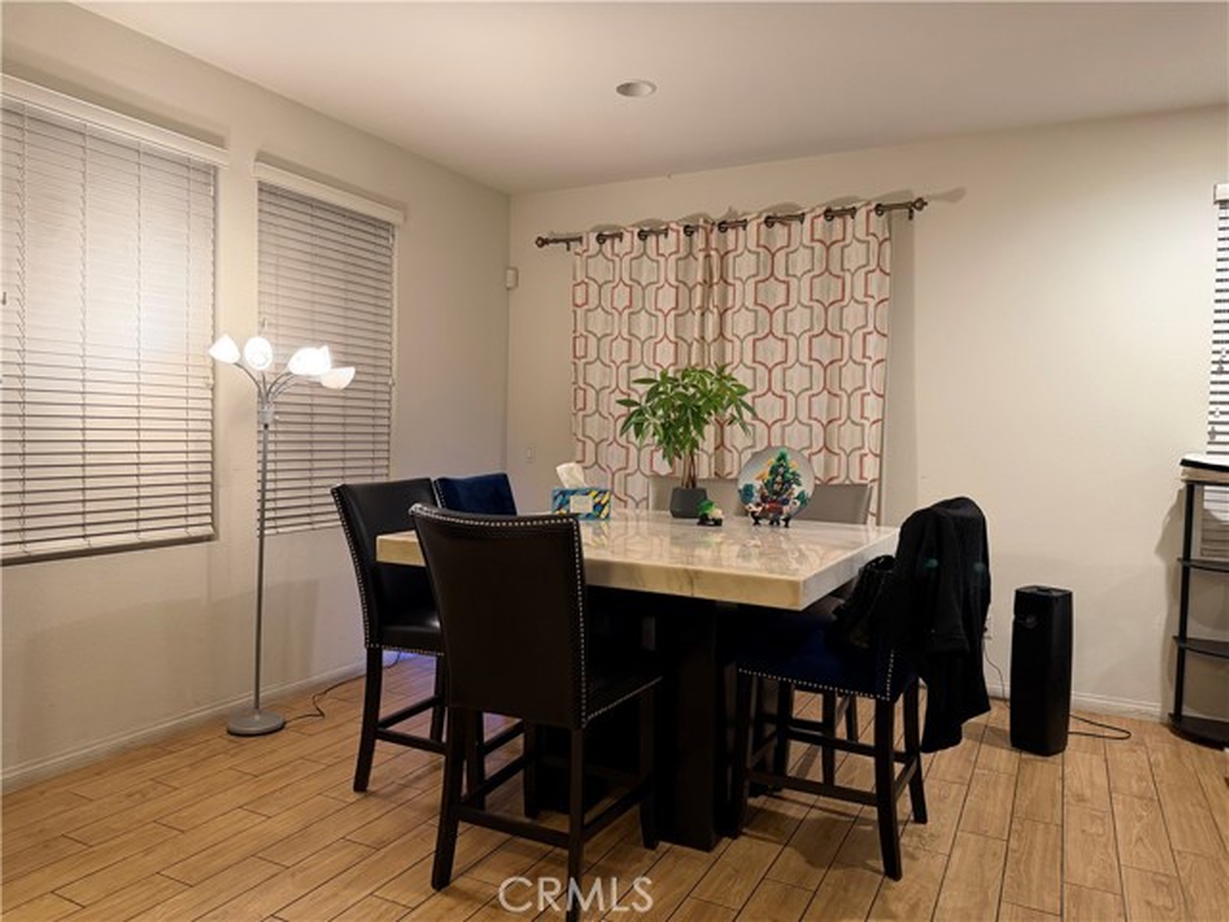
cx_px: 614
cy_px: 461
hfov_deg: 71.6
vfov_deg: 56.8
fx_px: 852
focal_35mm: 24
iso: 400
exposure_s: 1/60
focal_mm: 6.76
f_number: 1.78
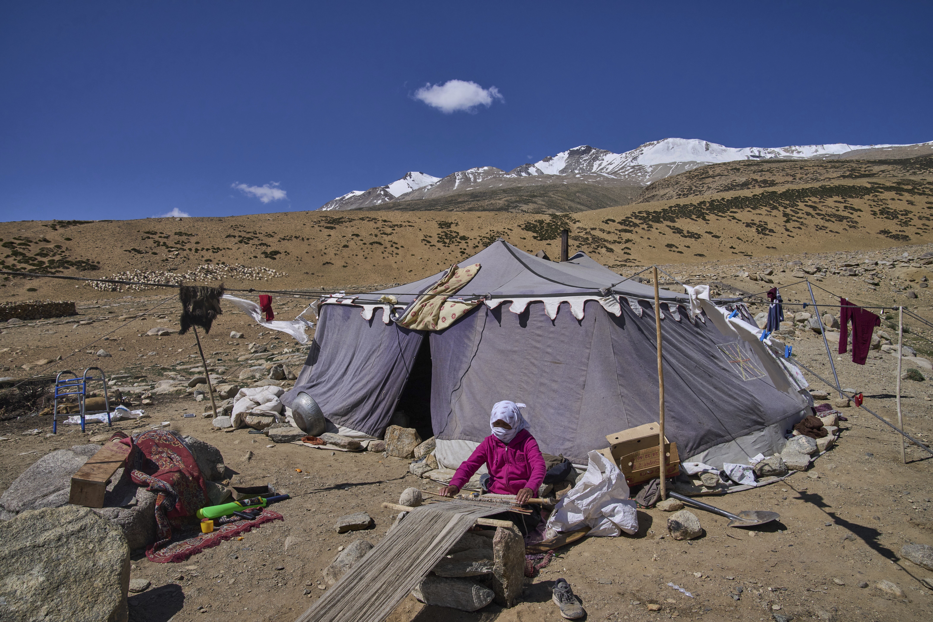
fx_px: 622
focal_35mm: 24
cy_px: 311
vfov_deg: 53.1
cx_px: 466
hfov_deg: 73.7
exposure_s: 1/1600
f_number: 8
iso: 250
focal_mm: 24
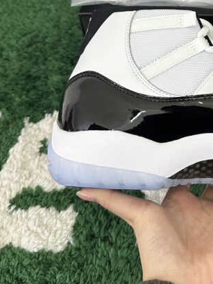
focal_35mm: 60
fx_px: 493
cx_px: 248
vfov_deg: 30.9
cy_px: 35
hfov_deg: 22.7
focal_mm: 6.86
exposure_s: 1/50
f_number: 1.78
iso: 320
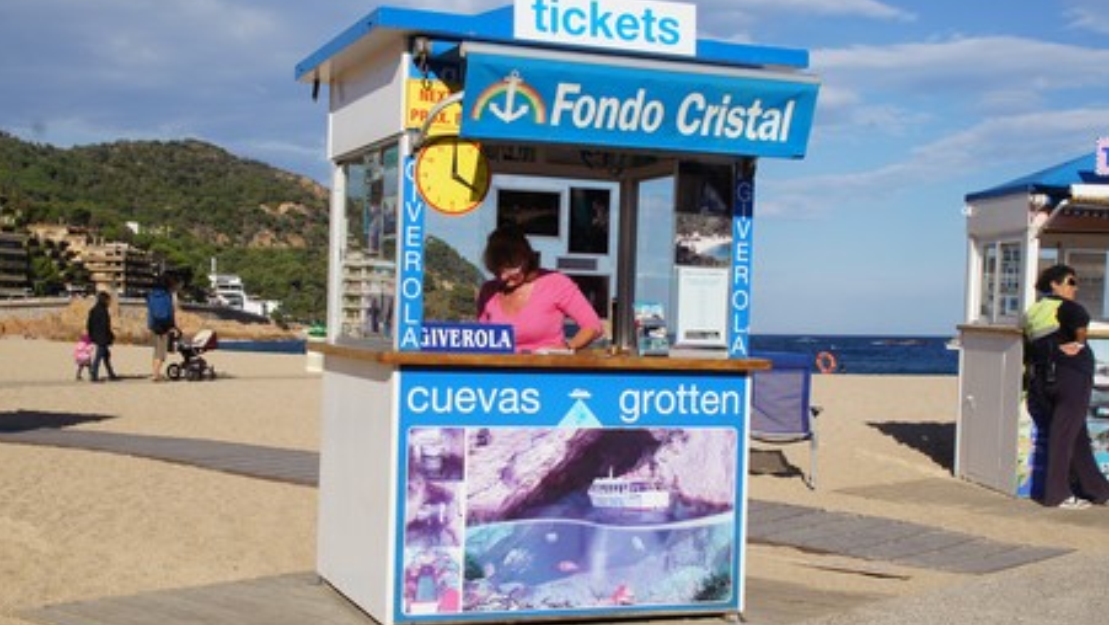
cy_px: 341
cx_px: 546
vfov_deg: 24.9
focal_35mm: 48
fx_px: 1412
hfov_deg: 42.9
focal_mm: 30
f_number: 13
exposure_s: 1/250
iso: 100
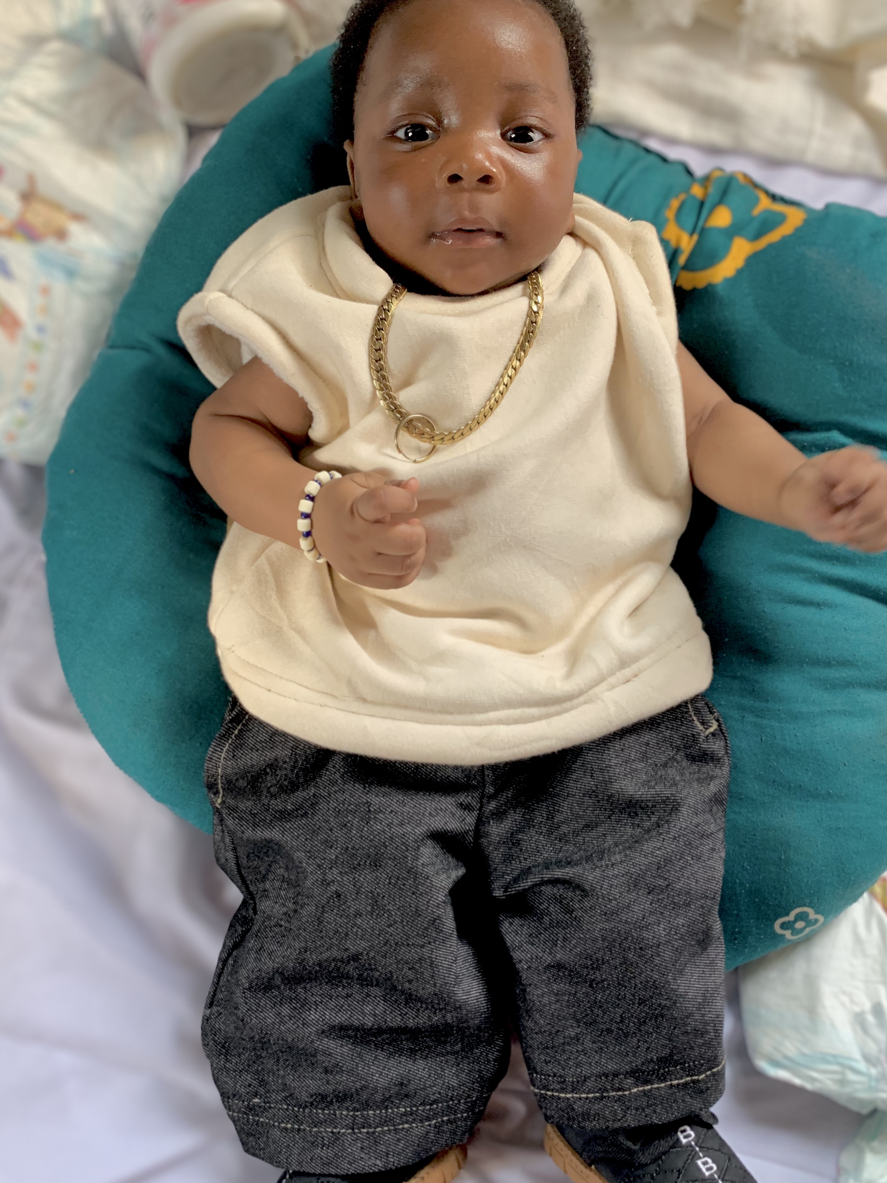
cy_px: 584
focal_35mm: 32
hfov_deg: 44.2
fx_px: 1093
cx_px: 458
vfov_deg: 56.8
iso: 160
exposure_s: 1/60
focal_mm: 4.25
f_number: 1.8
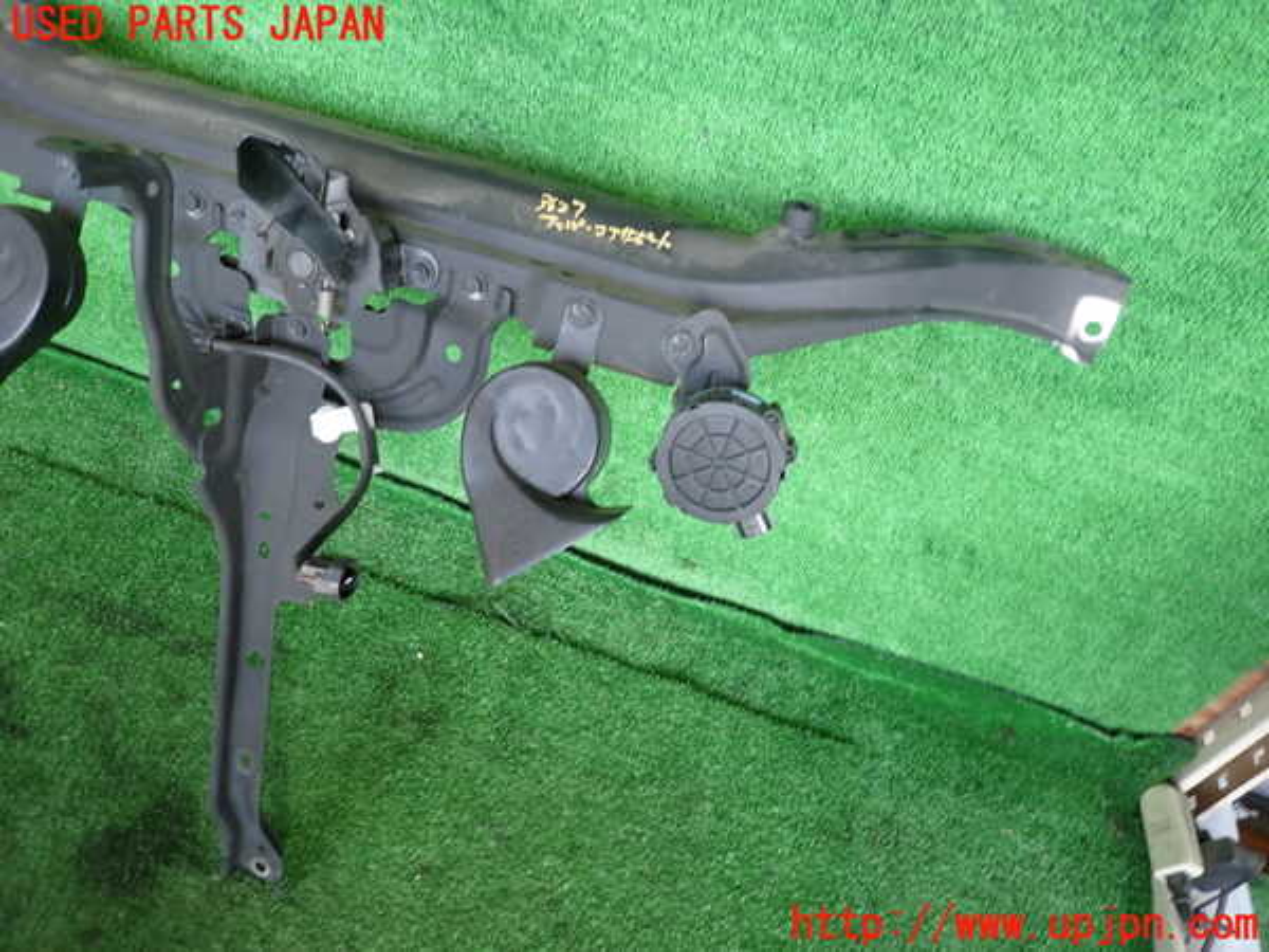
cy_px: 476
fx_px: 916
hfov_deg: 69.4
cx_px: 634
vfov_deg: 54.9
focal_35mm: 25
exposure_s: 1/60
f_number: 2
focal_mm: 4.5
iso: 125
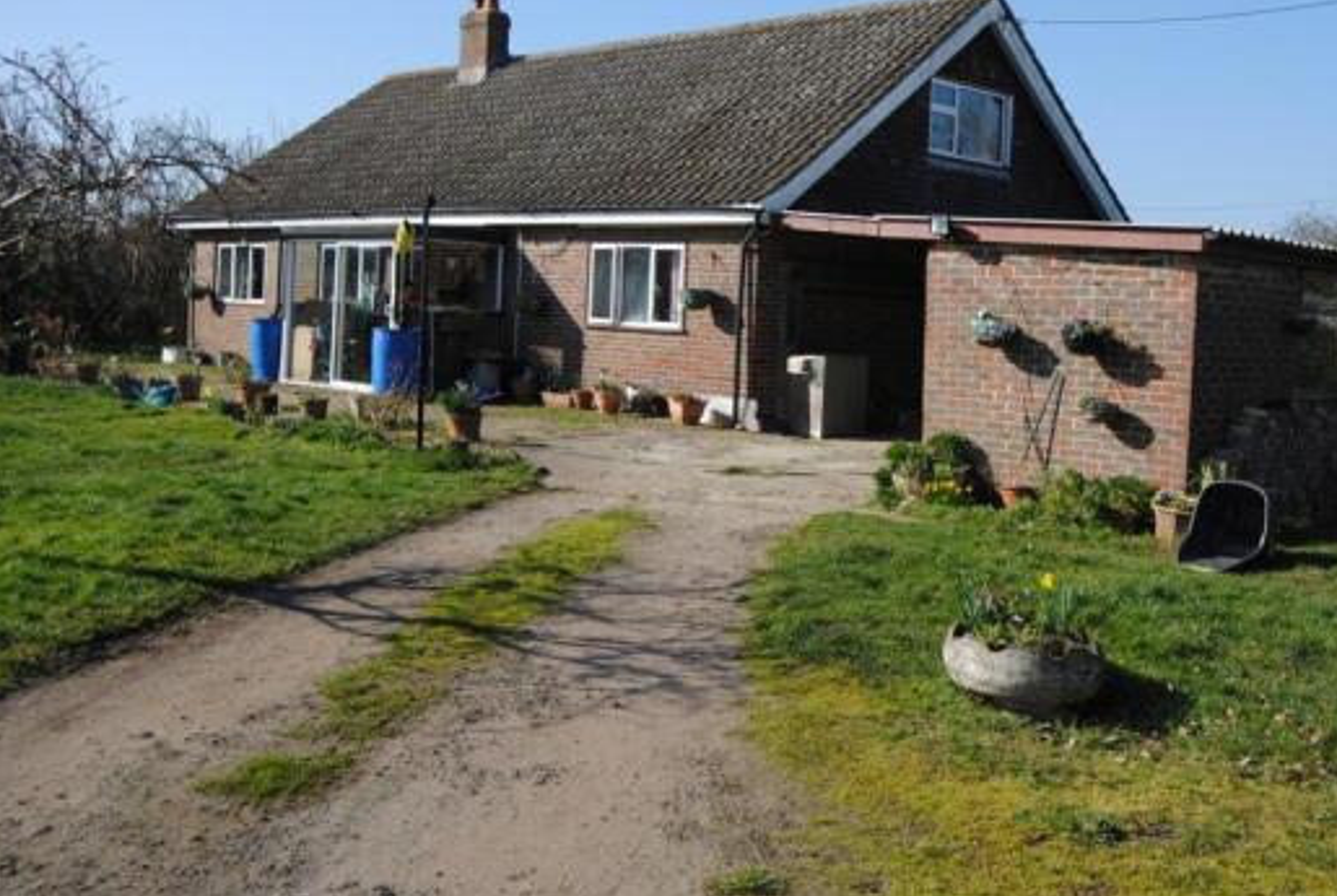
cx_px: 823
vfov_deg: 35.0
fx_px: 1413
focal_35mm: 38
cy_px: 352
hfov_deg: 50.2
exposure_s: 1/200
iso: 100
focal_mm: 20
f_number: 7.1
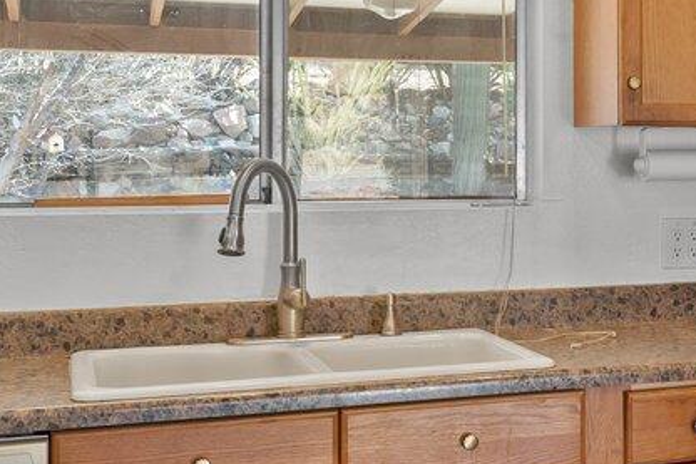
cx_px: 721
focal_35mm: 69
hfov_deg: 27.3
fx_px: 1333
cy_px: 138
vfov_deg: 19.6
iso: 400
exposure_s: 1/8
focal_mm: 14
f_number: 8
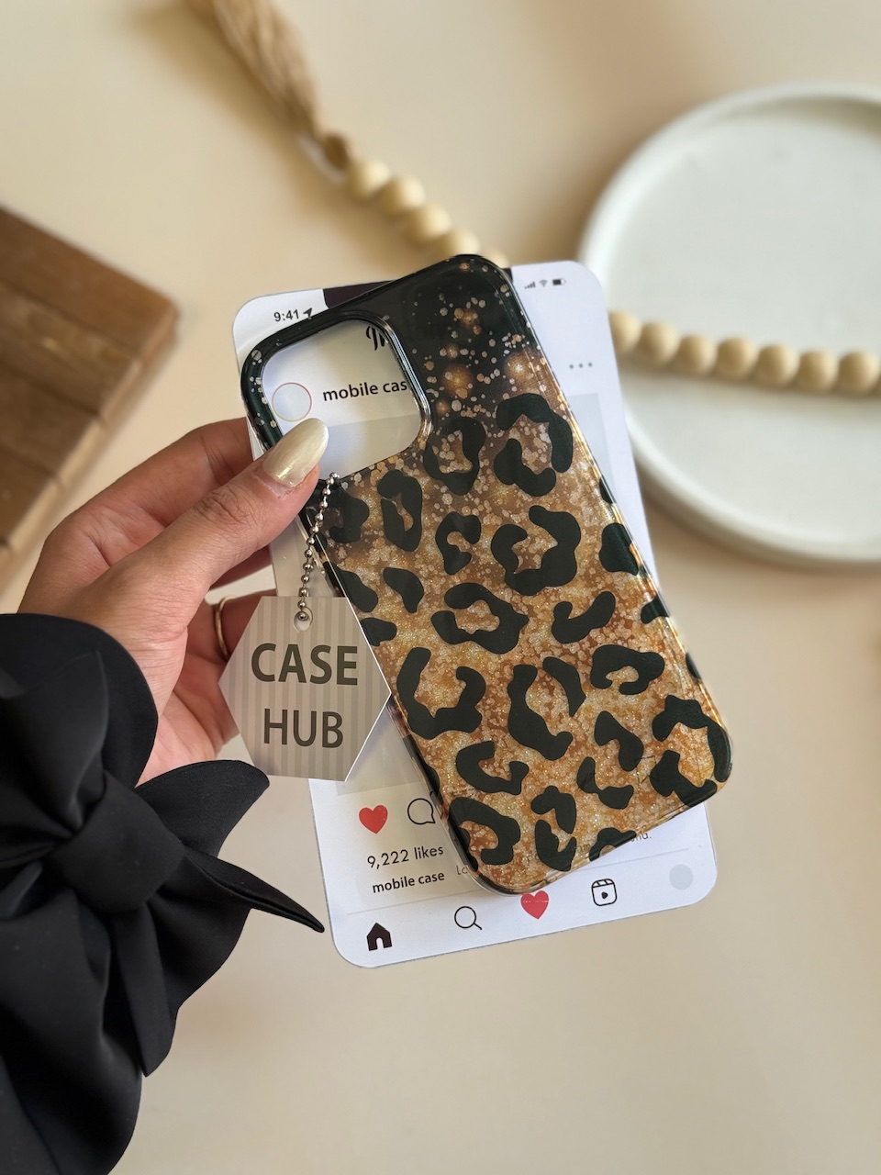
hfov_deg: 30.3
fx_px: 1629
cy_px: 588
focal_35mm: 48
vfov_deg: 39.7
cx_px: 440
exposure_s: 1/171
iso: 100
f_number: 1.78
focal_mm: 6.76
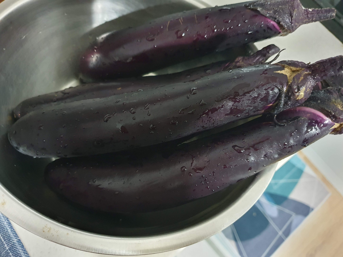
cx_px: 172
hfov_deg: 67.3
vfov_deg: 53.1
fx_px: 258
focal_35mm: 26
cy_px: 128
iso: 500
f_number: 1.5
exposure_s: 1/15
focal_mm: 4.32
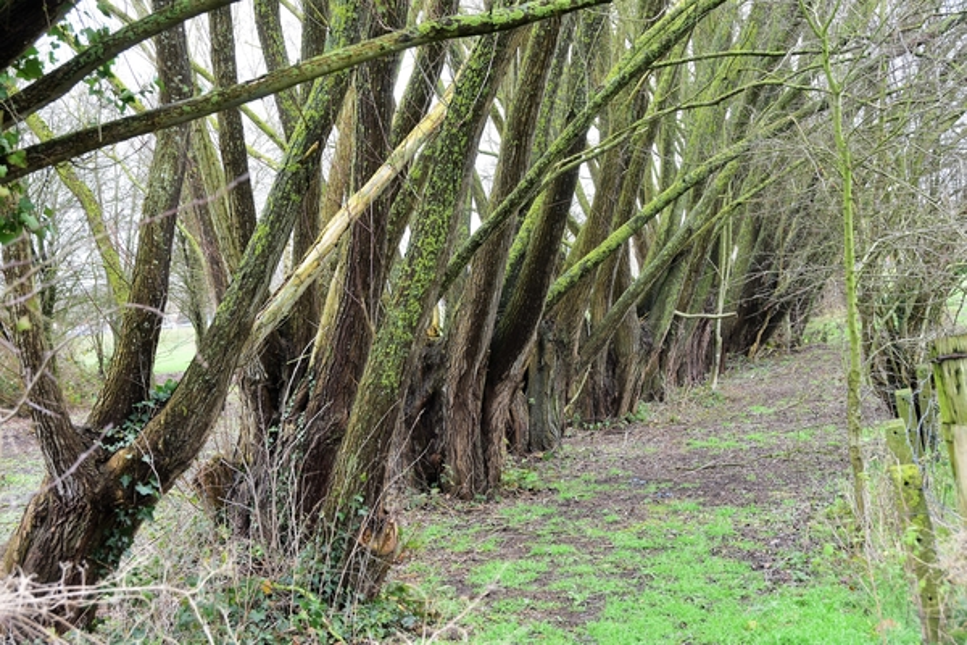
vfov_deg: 19.7
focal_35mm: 69
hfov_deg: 29.2
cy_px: 322
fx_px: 1853
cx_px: 484
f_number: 8
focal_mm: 46
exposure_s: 1/15
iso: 400
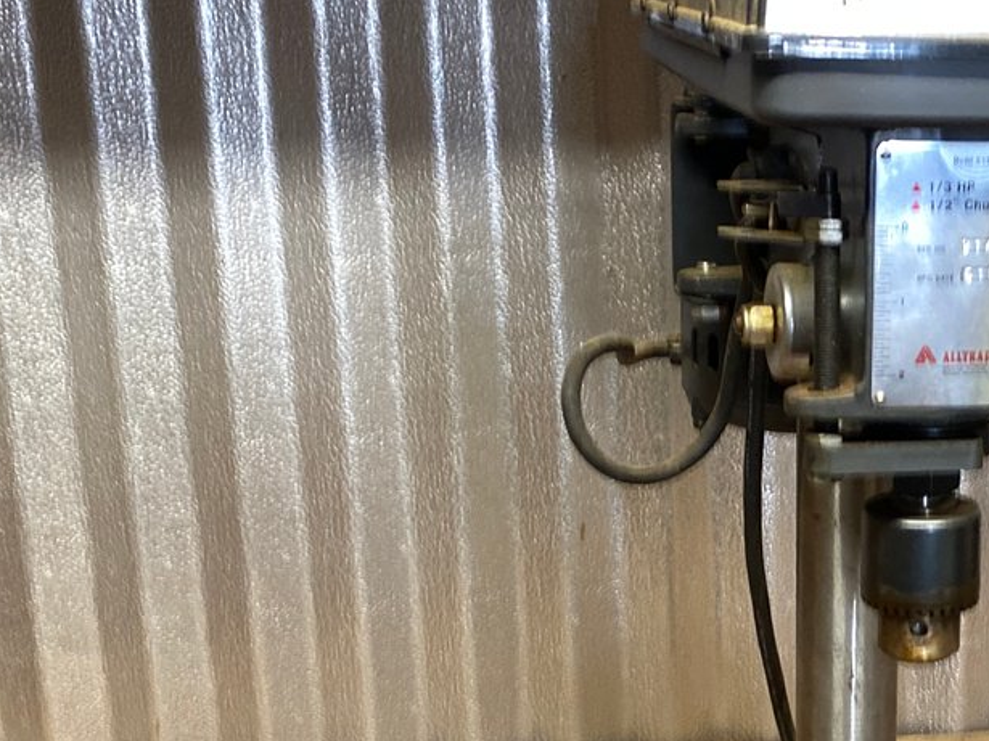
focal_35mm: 64
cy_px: 602
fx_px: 1828
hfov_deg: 29.1
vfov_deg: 22.6
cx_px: 877
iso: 250
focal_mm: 4.25
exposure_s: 1/60
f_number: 1.8
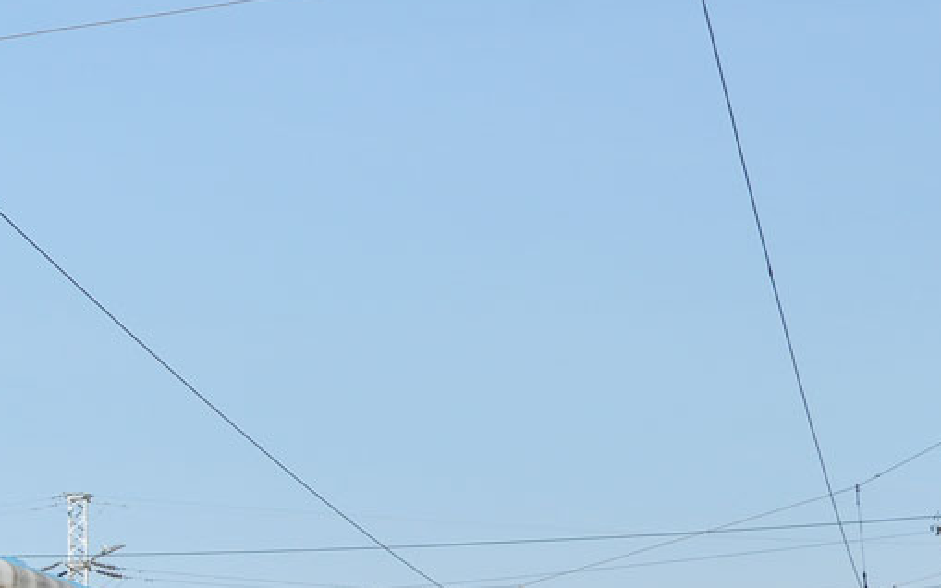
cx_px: -410
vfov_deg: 7.6
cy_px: 627
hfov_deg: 11.8
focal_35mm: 171
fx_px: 4385
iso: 200
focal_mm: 38
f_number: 7.1
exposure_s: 1/800
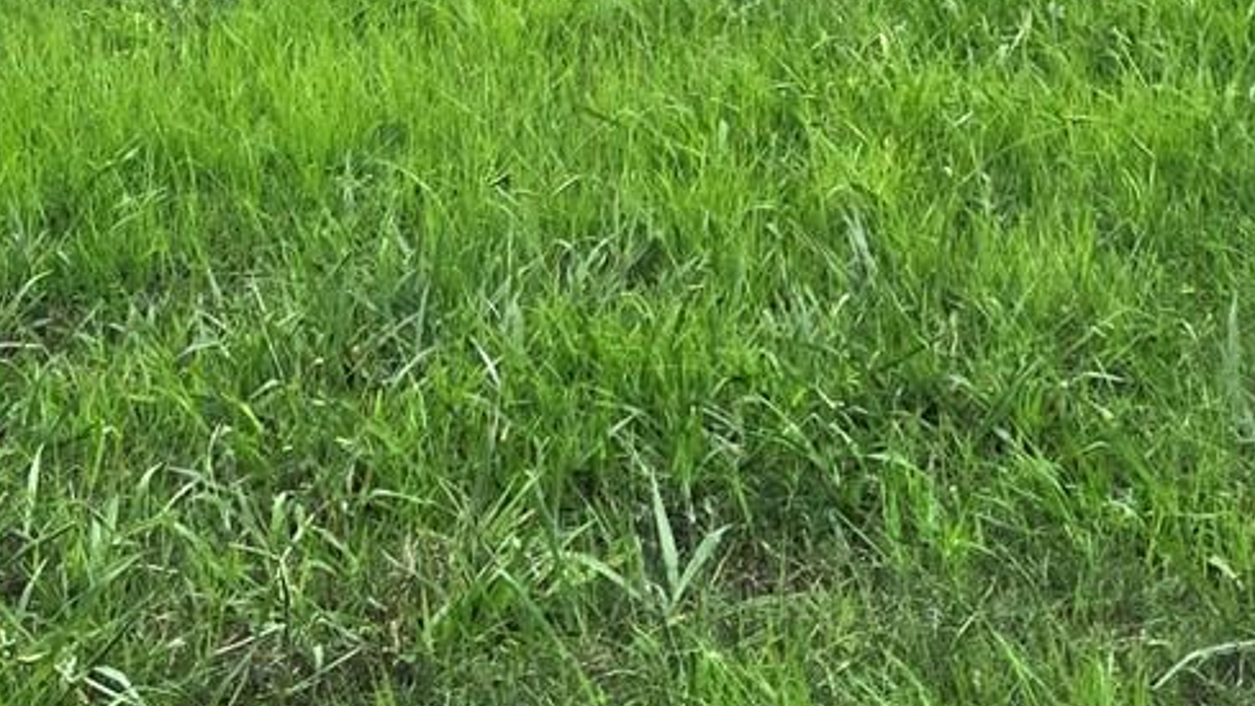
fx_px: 3494
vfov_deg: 10.0
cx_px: 416
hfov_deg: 20.3
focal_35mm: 105
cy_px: -1022
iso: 80
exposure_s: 1/3333
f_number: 1.8
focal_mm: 5.4
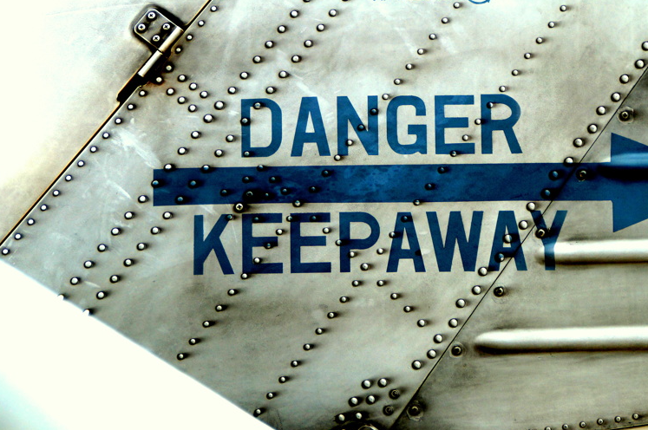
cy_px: 147
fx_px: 3326
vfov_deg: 7.4
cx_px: 407
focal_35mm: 185
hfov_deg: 11.1
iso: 100
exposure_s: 1/500
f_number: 6.3
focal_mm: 90
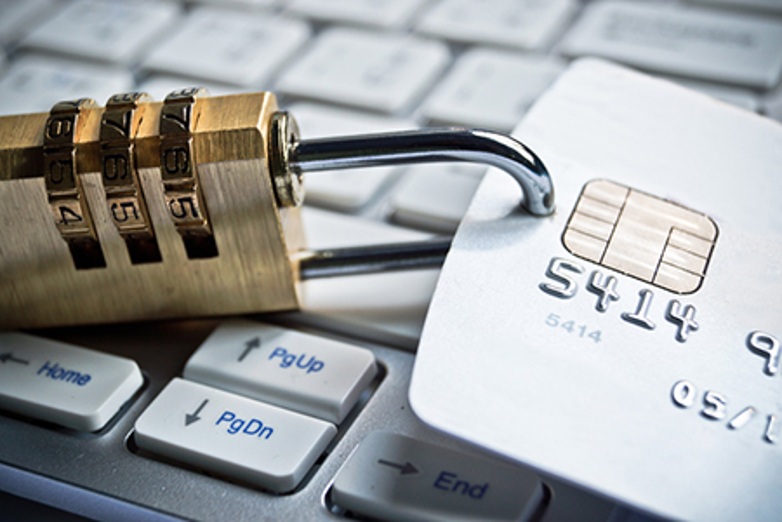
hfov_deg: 24.6
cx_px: 391
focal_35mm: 82
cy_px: 261
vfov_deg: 16.6
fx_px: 1792
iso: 100
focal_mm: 55
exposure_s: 1/6
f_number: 7.1
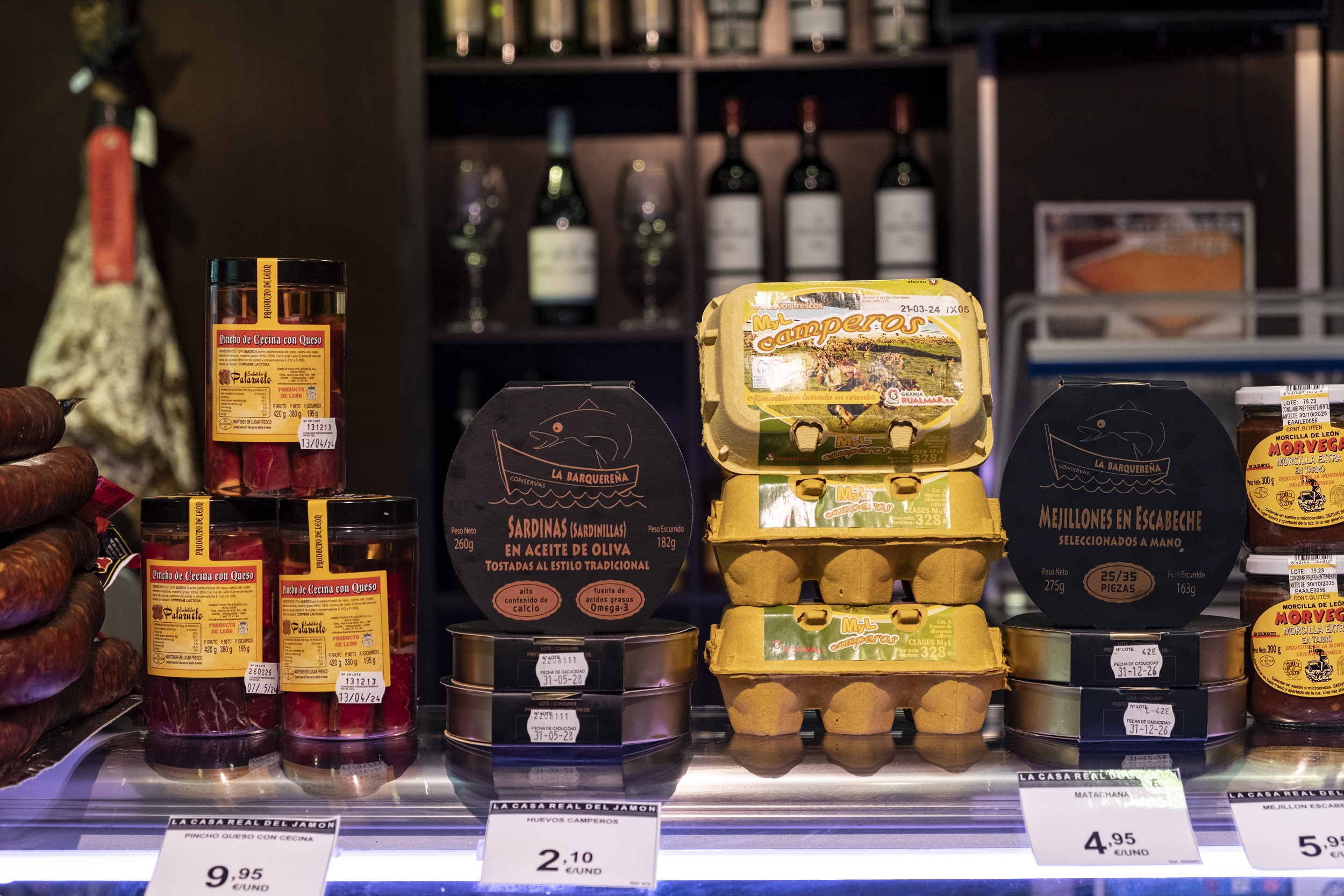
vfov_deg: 20.3
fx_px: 2501
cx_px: 672
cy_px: 448
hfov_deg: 30.1
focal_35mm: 67
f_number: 4
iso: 640
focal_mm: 44.4
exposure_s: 1/160
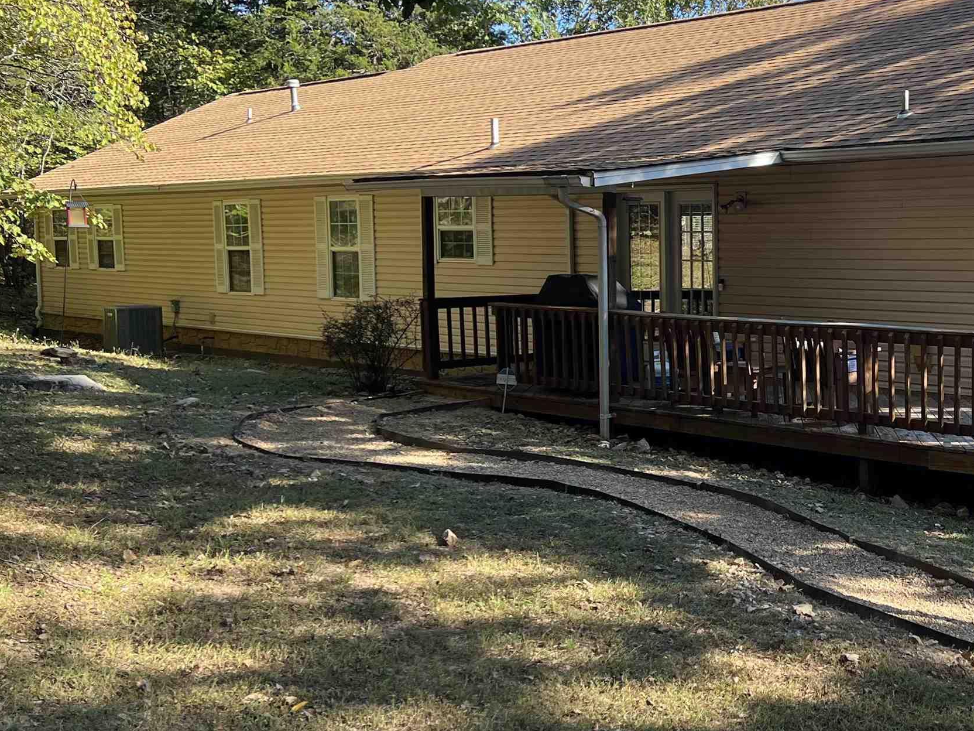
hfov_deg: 37.5
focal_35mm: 48
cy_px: 358
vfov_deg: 30.3
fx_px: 1351
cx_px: 841
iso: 50
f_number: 1.5
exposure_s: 1/808
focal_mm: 5.7
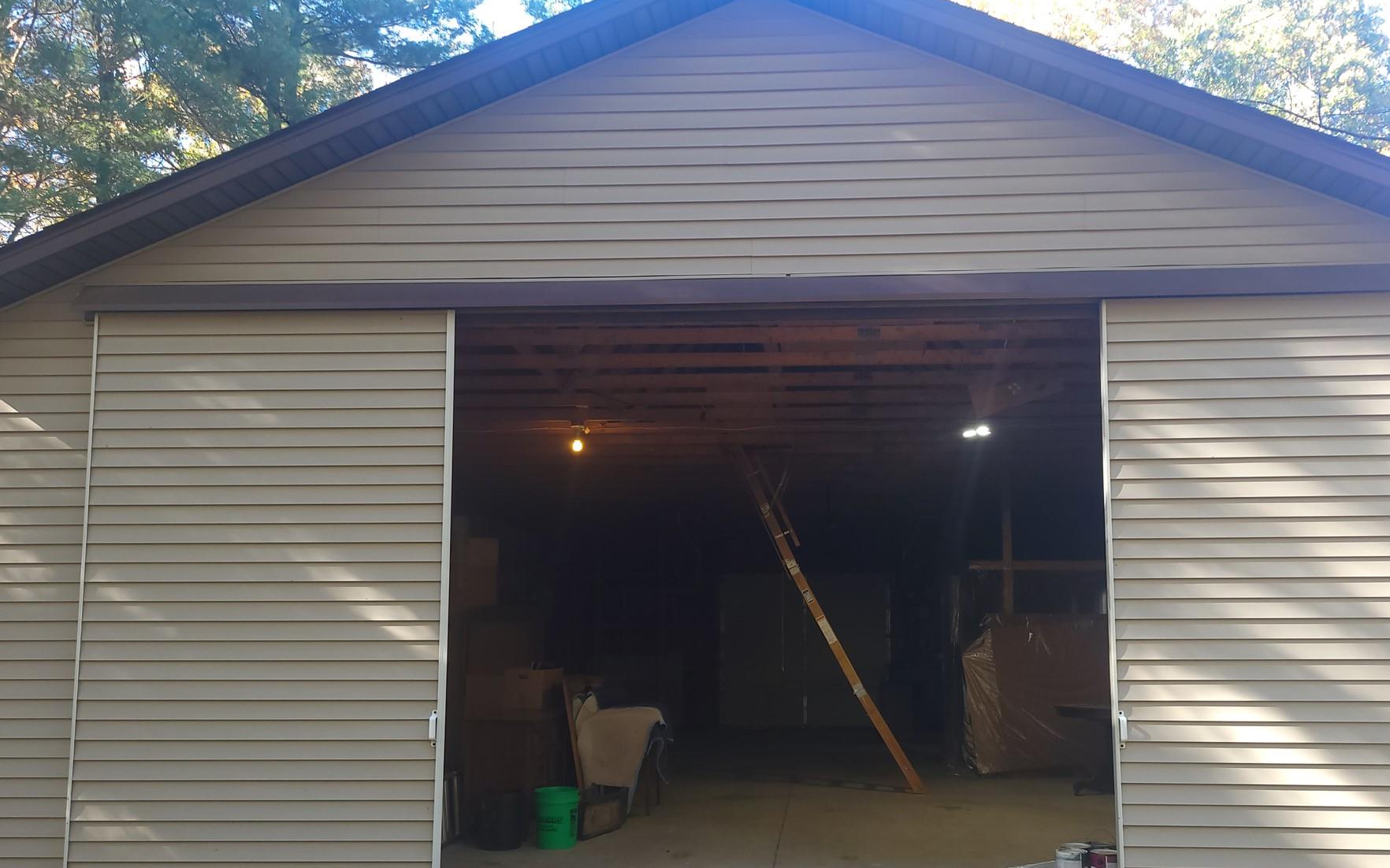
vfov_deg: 39.2
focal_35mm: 32
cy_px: 528
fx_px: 1212
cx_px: 782
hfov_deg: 59.5
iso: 64
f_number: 1.8
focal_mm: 5.4
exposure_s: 1/120
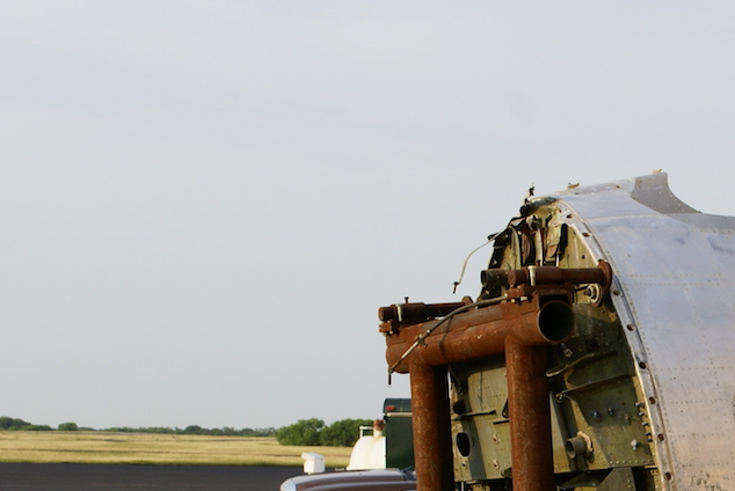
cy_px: 439
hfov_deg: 18.8
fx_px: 2166
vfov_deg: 12.8
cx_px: 718
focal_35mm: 106
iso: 100
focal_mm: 35
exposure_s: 1/125
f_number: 9
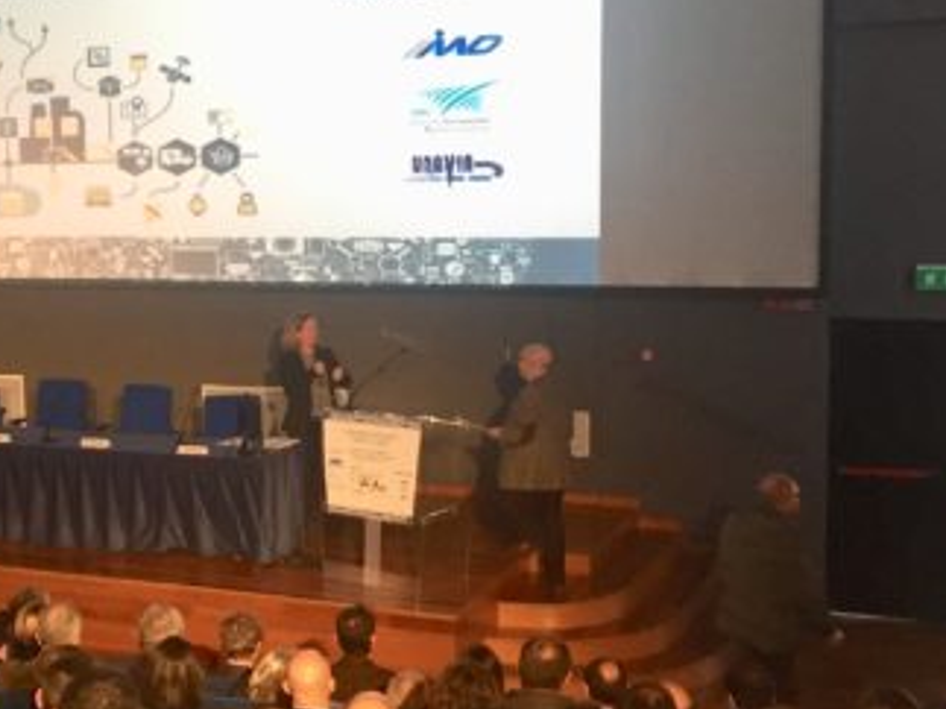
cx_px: -91
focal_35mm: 69
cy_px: 360
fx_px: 1885
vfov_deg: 21.3
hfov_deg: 26.1
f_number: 2.2
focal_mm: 4.15
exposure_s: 1/33
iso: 125
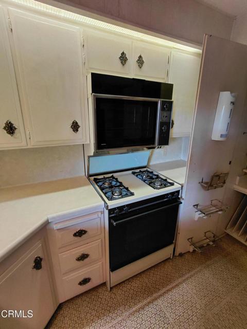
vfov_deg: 94.5
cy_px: 164
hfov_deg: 78.1
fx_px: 152
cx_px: 124
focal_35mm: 16
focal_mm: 1.64
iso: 250
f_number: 2.2
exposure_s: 1/40
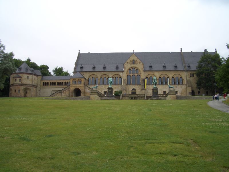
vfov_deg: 40.7
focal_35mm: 35
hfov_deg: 52.6
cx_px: 114
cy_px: 86
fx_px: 232
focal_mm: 5.8
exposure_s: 1/160
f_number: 4.3
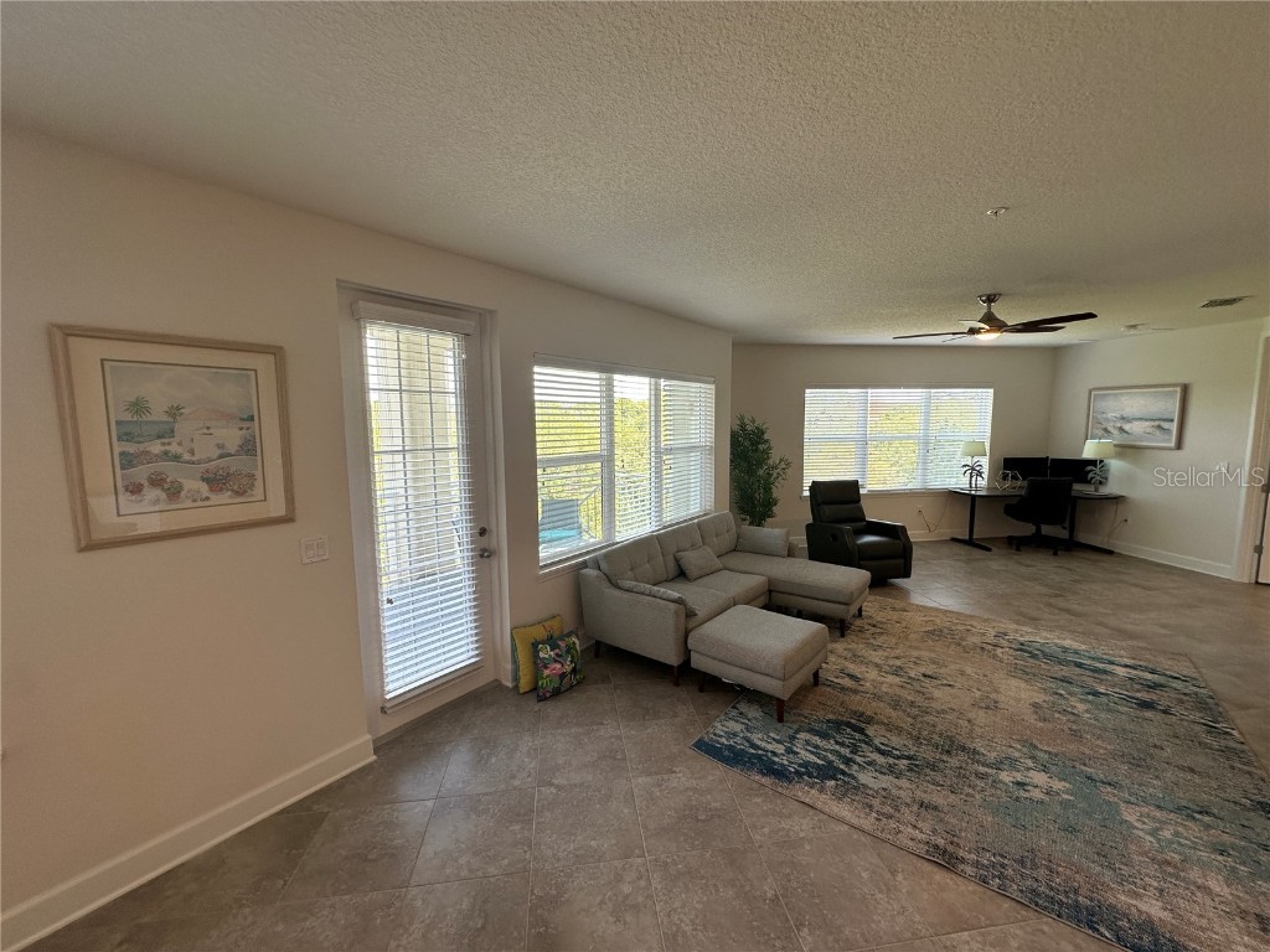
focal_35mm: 14
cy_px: 476
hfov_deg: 102.1
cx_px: 635
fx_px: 514
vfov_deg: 85.7
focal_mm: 2.22
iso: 50
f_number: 2.2
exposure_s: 1/120
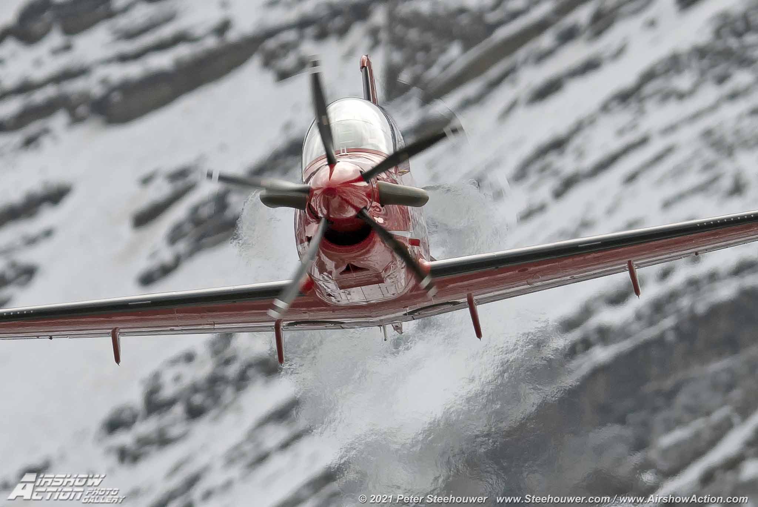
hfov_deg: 3.4
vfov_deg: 2.3
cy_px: 254
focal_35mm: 600
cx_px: 379
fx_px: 12640
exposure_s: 1/3200
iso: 220
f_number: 3.5
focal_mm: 400
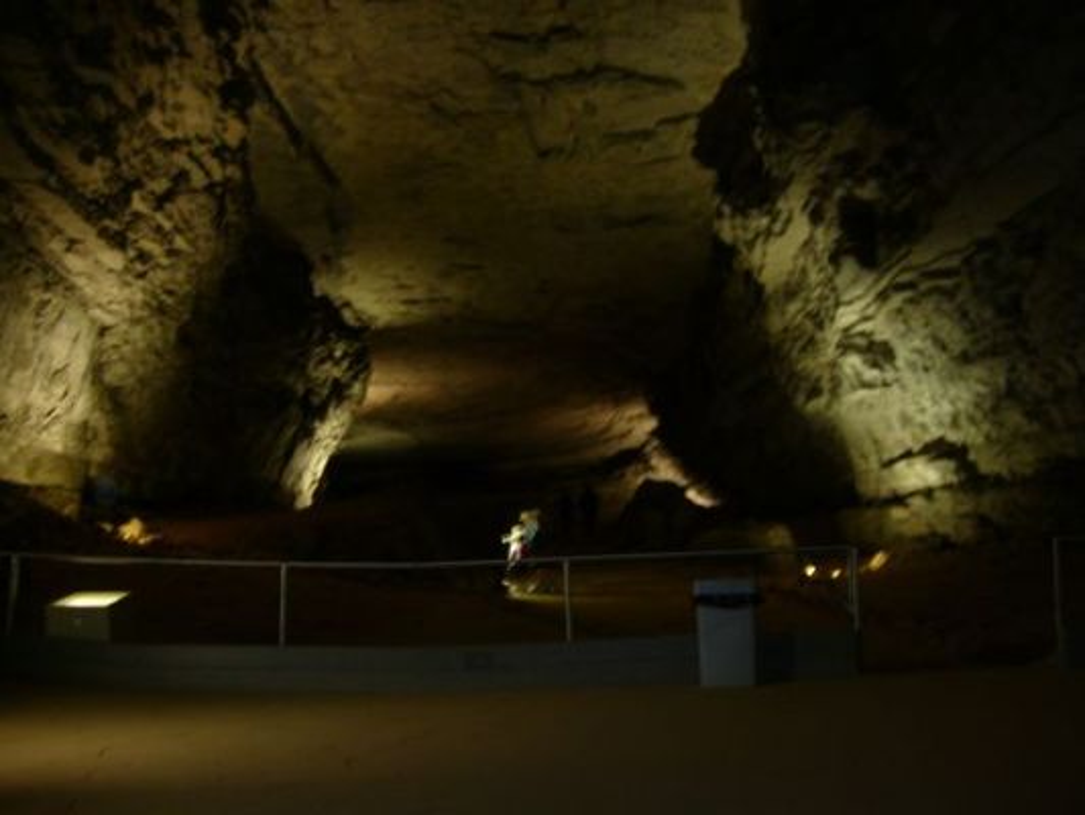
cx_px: 542
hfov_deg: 52.6
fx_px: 1097
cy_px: 408
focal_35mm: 35
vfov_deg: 40.7
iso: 80
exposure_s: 2
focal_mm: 5.8
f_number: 2.8
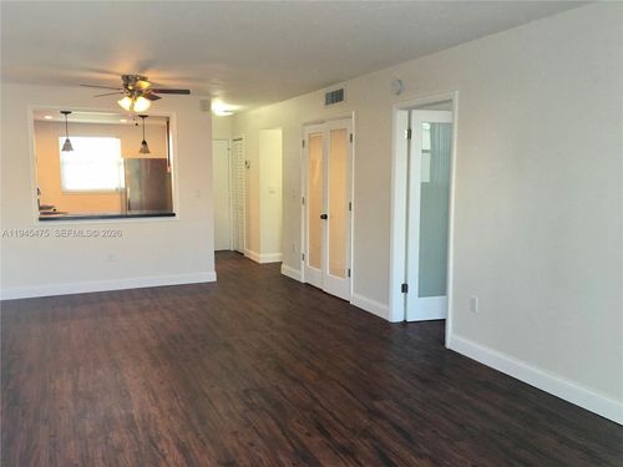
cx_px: 312
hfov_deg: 61.7
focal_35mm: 29
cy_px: 234
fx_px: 522
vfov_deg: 48.2
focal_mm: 4.15
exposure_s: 1/30
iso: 40
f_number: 2.2
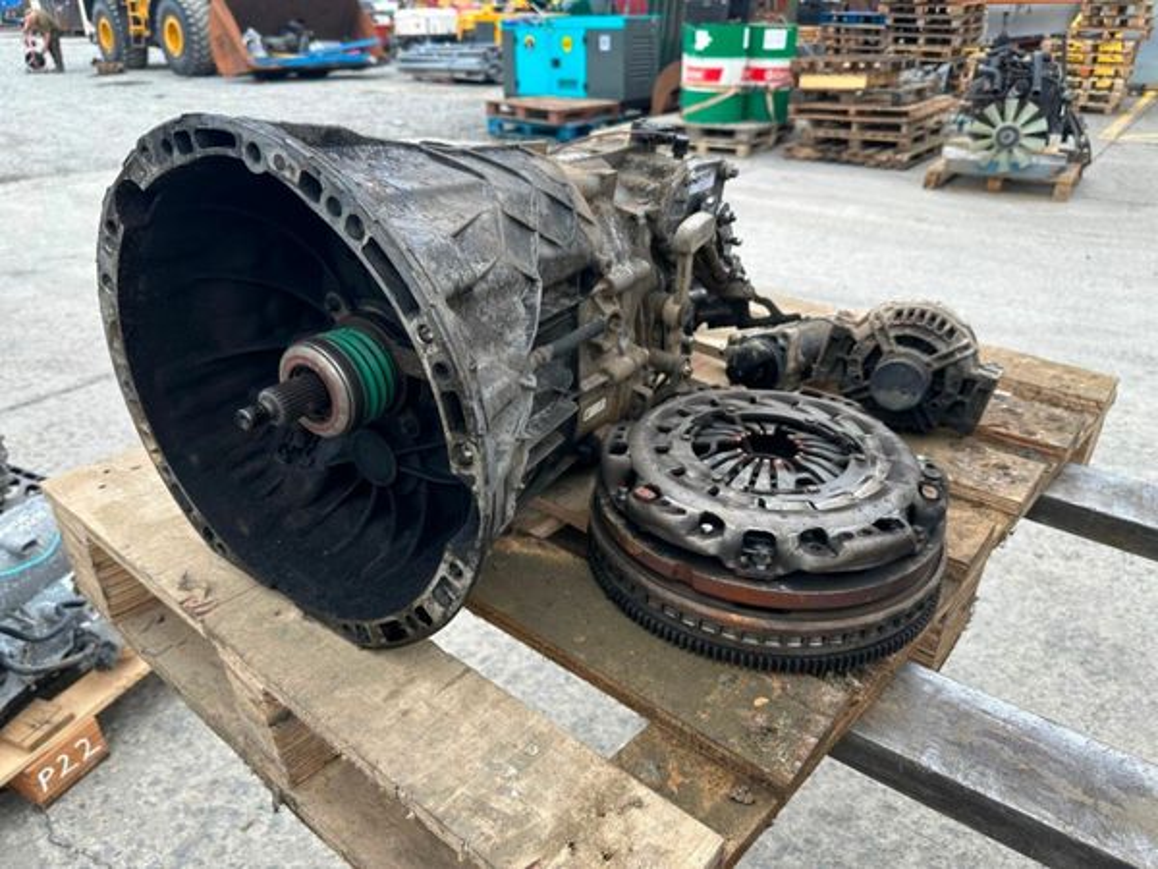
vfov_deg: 56.8
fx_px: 803
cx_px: 579
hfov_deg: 71.6
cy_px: 434
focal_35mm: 24
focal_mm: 6.86
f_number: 1.78
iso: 80
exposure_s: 1/484
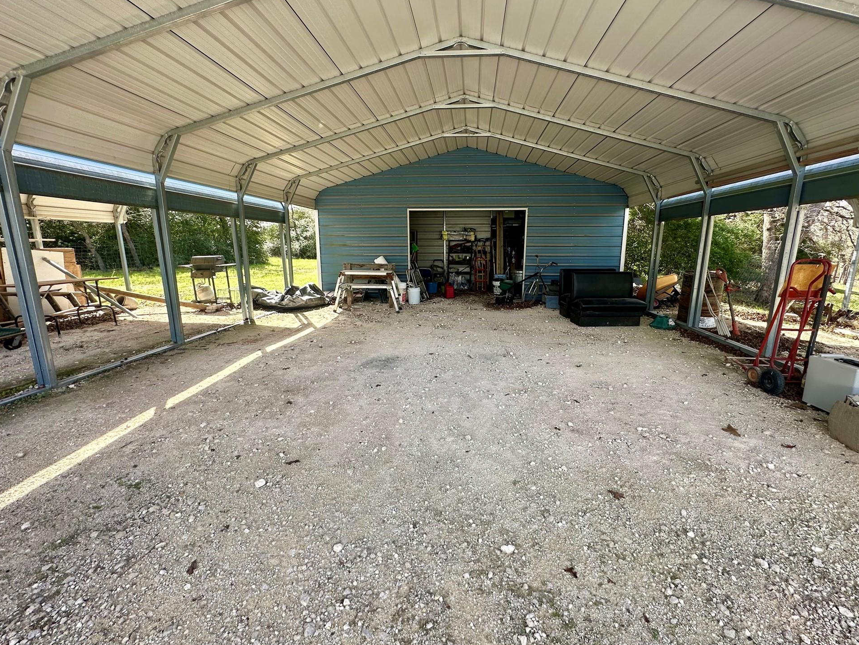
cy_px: 313
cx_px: 448
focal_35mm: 15
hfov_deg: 98.1
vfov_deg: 81.7
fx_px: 372
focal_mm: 2.22
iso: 40
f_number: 2.2
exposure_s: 1/228
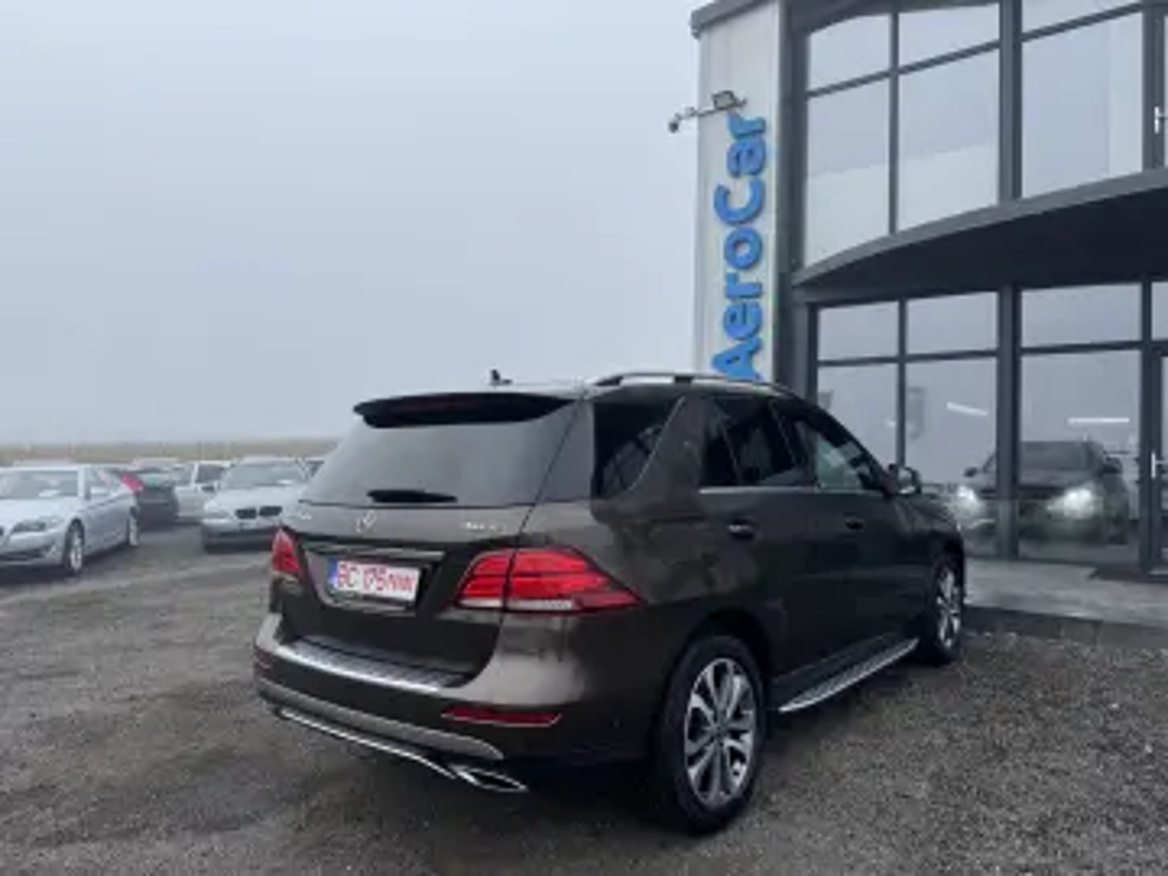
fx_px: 810
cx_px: 584
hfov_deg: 71.6
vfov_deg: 56.8
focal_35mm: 24
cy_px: 438
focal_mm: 6.76
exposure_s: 1/1456
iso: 80
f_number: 1.78
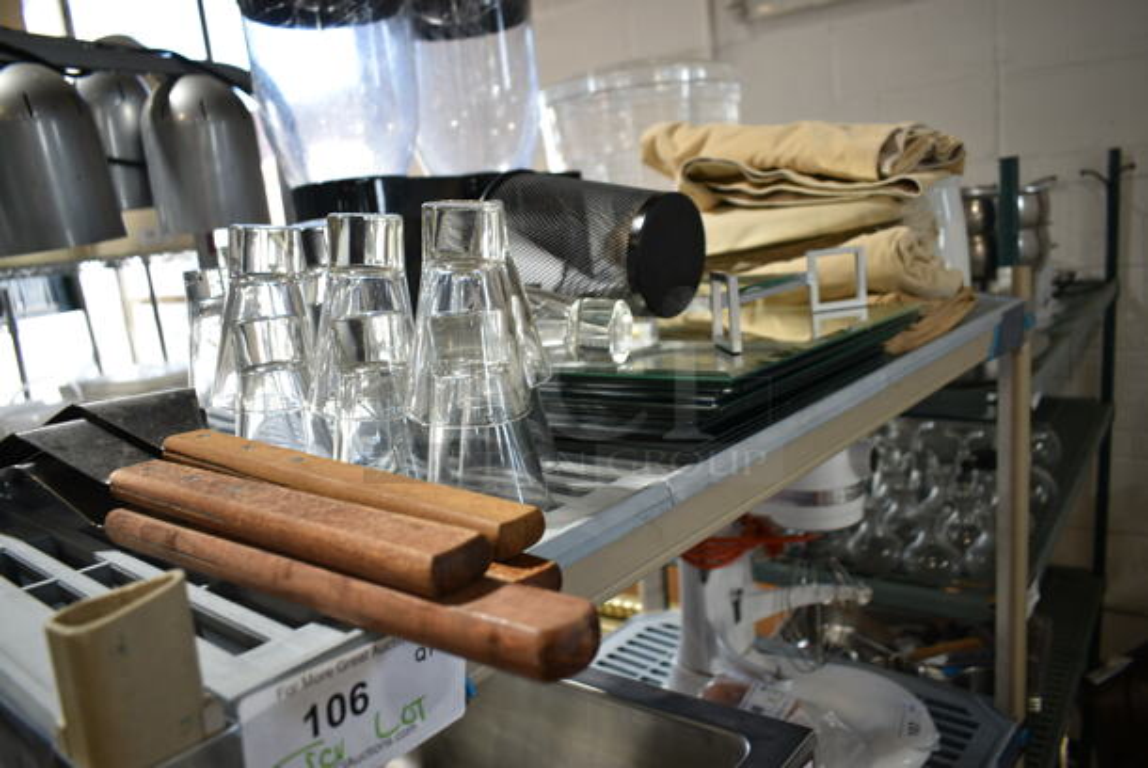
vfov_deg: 48.0
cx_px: 574
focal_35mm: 27
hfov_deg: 67.3
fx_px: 862
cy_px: 384
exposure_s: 1/30
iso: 100
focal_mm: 18
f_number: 3.5
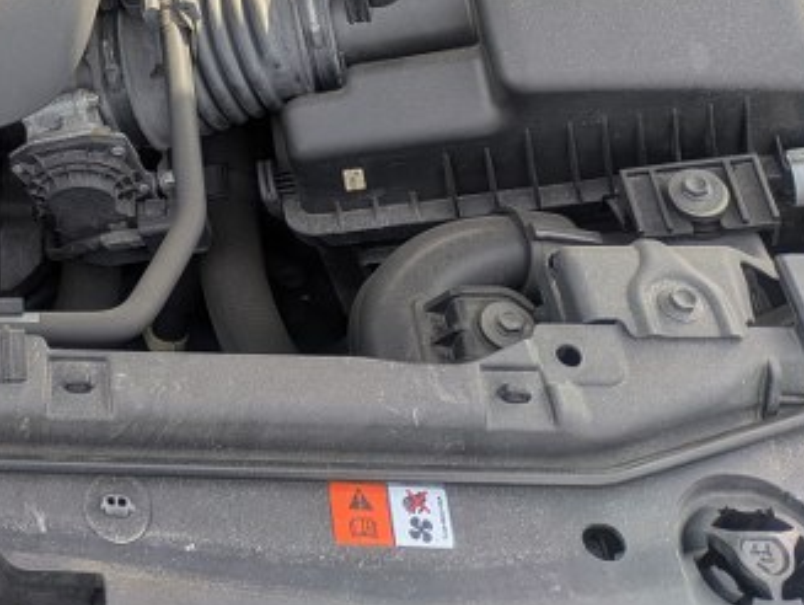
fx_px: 1418
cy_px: -118
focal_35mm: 61
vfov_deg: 22.2
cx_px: -146
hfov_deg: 27.9
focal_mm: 5.43
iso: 43
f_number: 1.89
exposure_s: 1/359
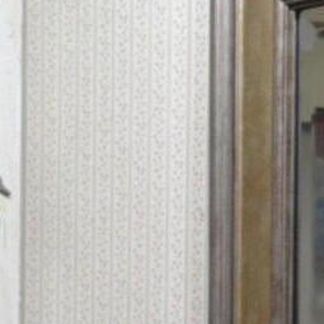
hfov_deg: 6.6
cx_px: -170
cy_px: 1010
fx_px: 2753
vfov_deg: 6.2
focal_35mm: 260
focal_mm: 26
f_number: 4.2
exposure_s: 1/40
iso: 400
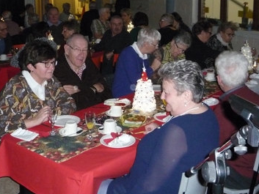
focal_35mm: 51
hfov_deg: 37.5
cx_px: 123
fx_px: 382
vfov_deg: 28.3
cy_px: 60
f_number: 3.3
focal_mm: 5.2
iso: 500
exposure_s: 1/30
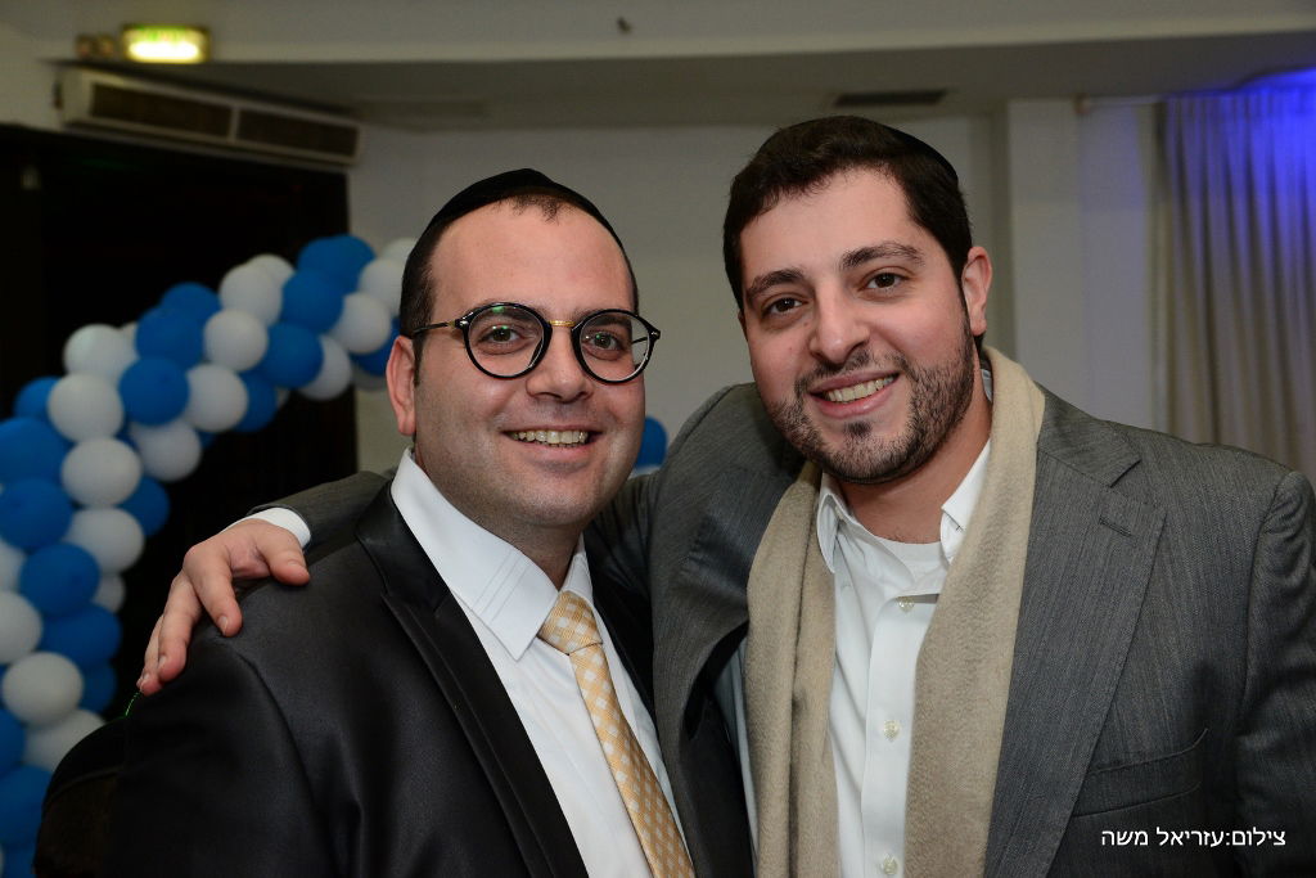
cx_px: 658
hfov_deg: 42.7
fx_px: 1682
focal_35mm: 46
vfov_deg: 29.3
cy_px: 439
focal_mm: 46
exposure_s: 1/100
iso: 1600
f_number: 7.1
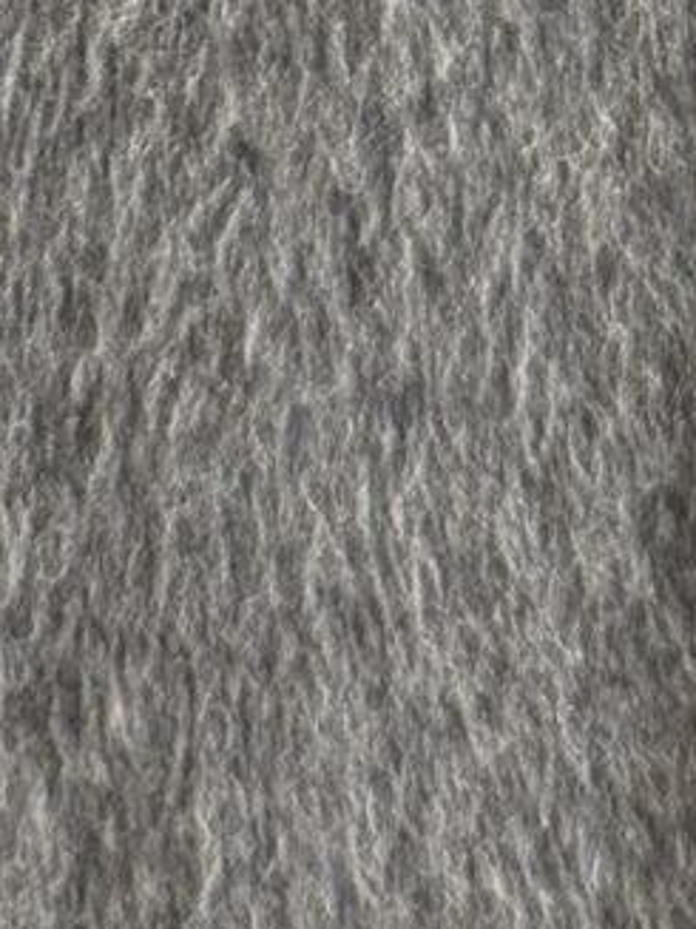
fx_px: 5043
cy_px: -1599
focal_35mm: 188
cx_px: 128
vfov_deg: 9.0
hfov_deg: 7.9
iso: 200
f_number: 1.78
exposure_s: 1/50
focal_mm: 6.76
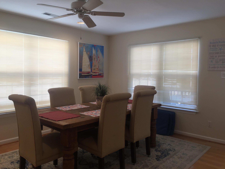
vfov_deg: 48.2
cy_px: 84
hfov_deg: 61.7
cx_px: 112
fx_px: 188
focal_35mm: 29
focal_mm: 4.15
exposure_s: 1/60
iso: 32
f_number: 2.2
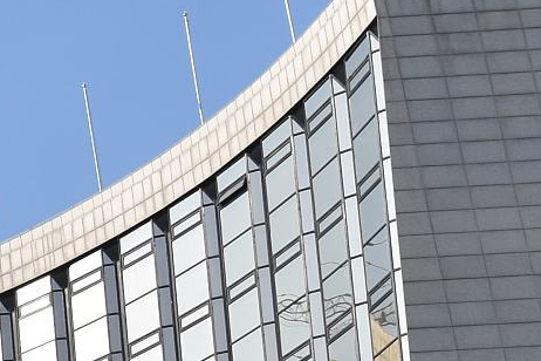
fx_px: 1829
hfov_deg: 13.4
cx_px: -664
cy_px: 570
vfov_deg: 10.8
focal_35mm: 122
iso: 125
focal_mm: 15
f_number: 8
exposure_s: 1/320
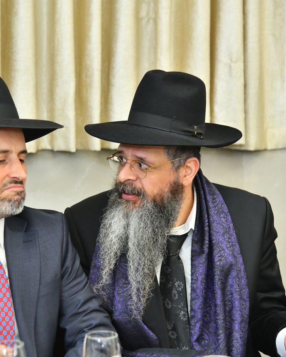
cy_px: 179
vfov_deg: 15.8
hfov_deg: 12.6
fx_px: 1291
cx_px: 96
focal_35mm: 122
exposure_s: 1/200
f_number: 4.5
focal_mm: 86
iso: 1000
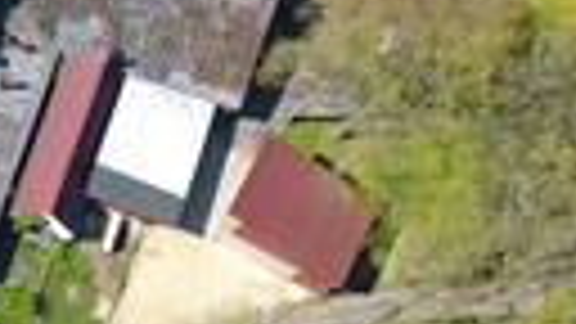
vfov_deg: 17.6
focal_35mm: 68
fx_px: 1039
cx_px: -248
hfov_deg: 25.0
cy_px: 243
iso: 100
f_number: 2.8
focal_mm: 3.61
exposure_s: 1/382
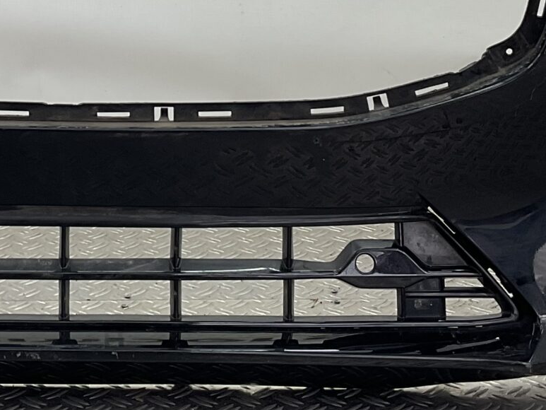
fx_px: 1514
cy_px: -35
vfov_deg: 15.0
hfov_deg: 20.2
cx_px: 88
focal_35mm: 96
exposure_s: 1/120
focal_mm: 3
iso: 16
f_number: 1.8
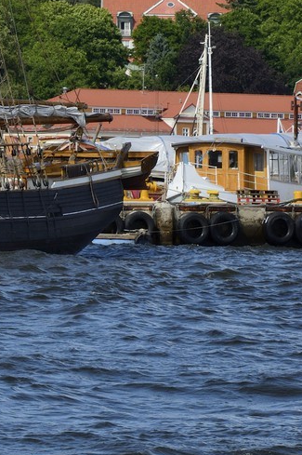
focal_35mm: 311
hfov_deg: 4.4
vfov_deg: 6.5
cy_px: -248
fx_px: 3921
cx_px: -173
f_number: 11
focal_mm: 95
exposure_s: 1/500
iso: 200
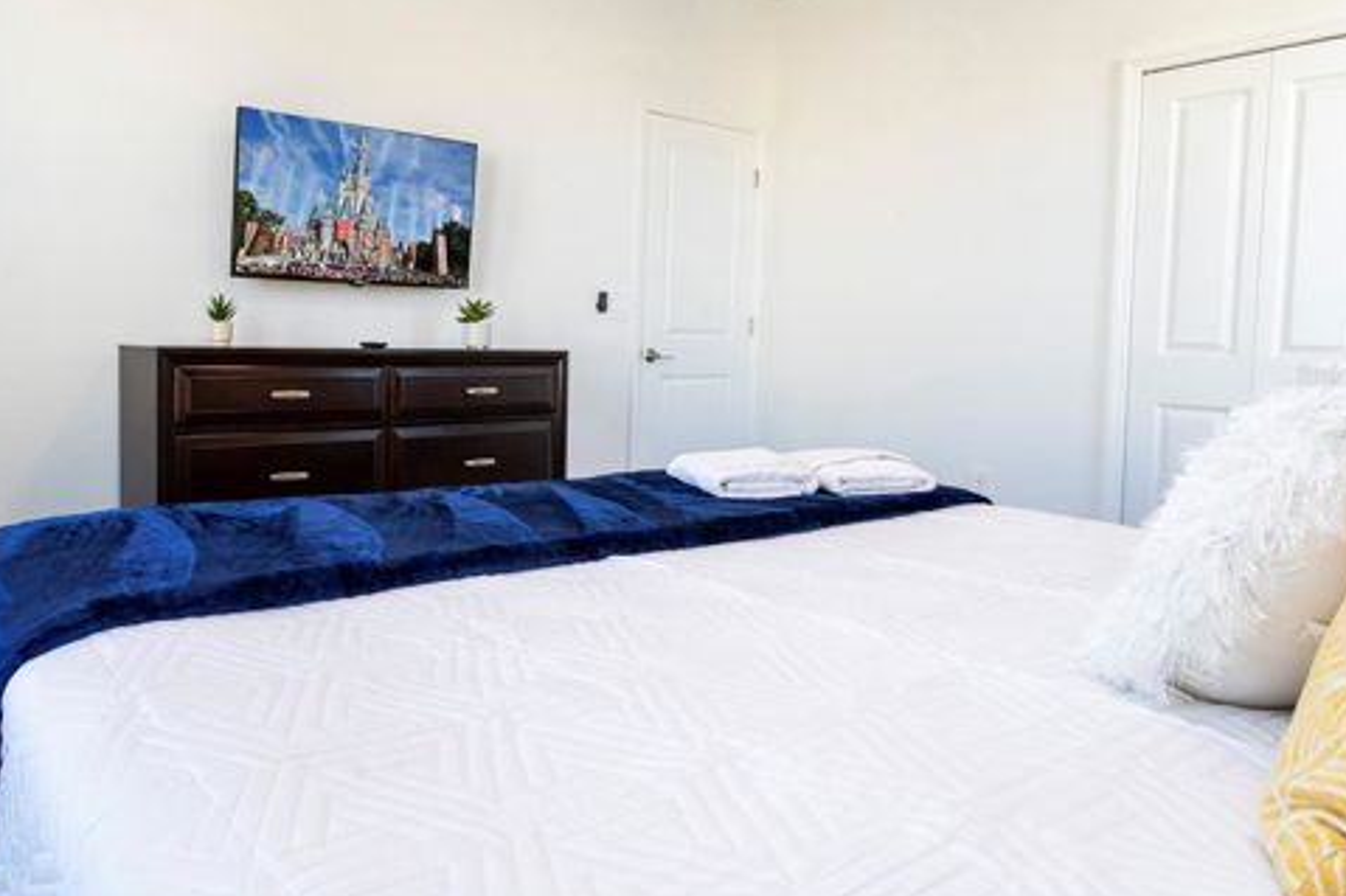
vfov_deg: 51.0
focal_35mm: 25
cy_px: 375
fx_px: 934
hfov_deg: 68.9
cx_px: 417
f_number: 11
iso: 1000
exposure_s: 1/25
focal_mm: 17
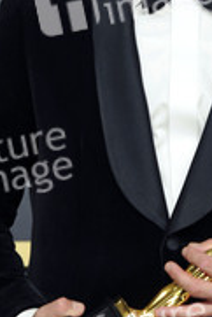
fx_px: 3112
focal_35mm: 353
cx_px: 174
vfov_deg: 5.8
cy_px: 82
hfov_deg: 3.9
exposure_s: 1/125
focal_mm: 160
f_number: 6.3
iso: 1600
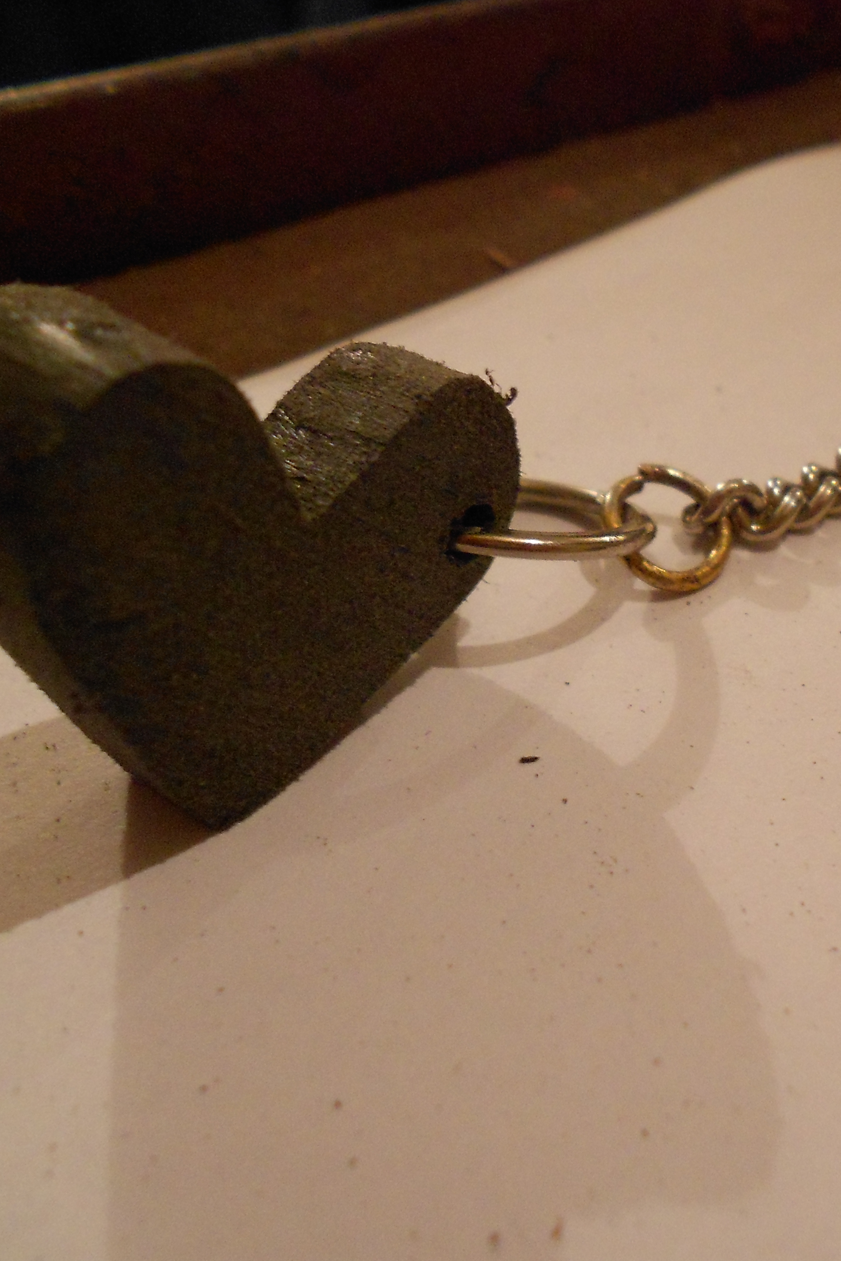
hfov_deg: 35.0
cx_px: 652
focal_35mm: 37
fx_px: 1296
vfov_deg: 51.9
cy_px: 641
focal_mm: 4.6
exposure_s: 1/13
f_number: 3.2
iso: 400
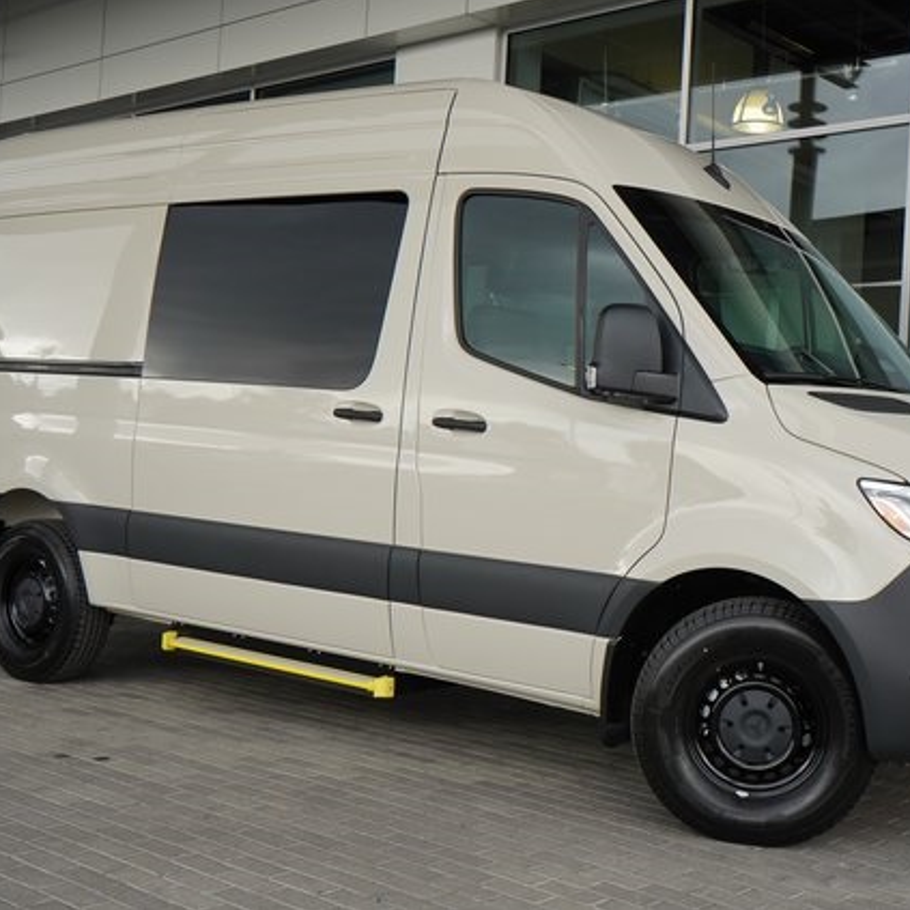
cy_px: 453
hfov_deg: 37.5
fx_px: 1338
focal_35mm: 45
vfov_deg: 37.6
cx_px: 527
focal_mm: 35
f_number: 8
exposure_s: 1/320
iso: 1000
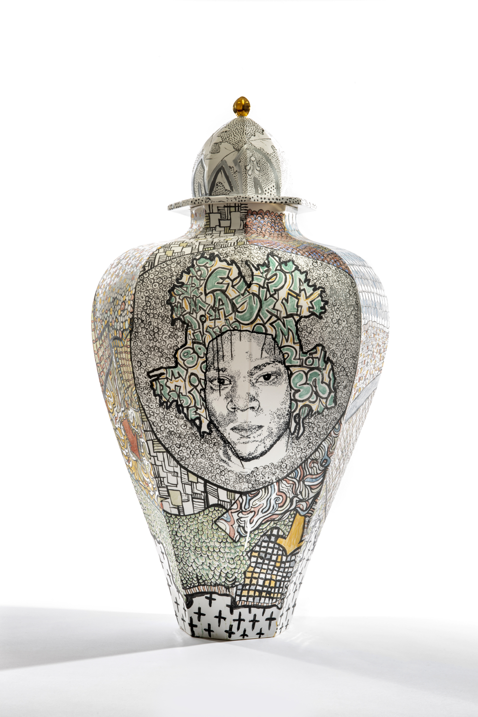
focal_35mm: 70
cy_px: 358
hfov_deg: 19.5
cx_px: 239
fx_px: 1393
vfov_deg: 28.8
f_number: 20
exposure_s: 1/125
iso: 50
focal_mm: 70
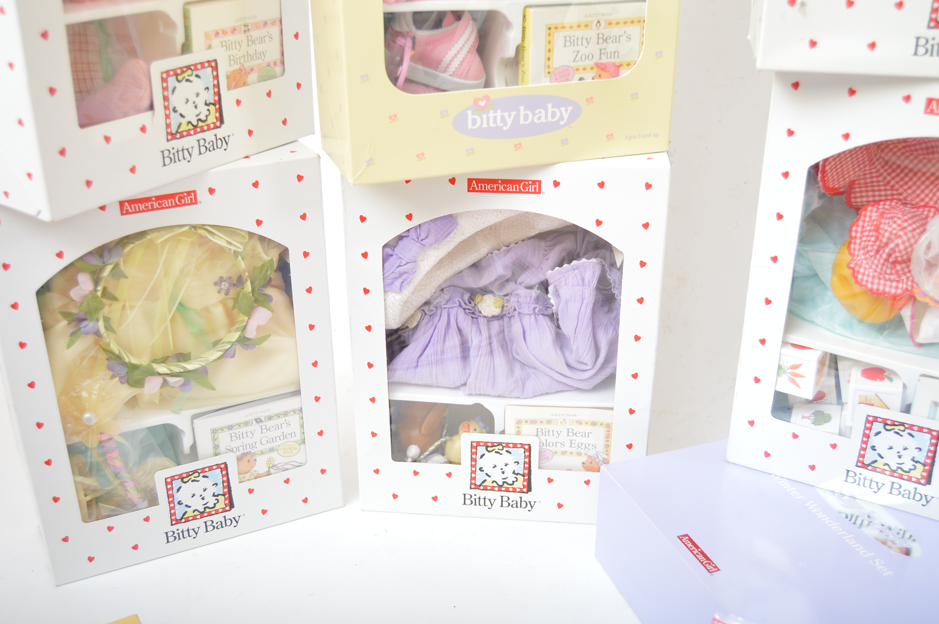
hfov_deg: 53.2
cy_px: 312
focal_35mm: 36
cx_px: 470
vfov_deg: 36.8
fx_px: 938
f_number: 3.8
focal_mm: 24
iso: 200
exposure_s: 1/200
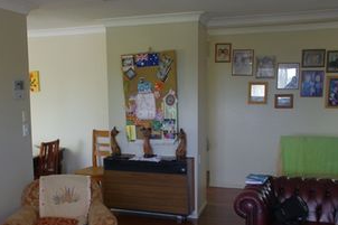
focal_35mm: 42
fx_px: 394
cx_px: 132
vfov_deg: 31.6
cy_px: 148
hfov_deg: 46.1
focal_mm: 18
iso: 1600
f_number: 5.6
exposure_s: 1/40
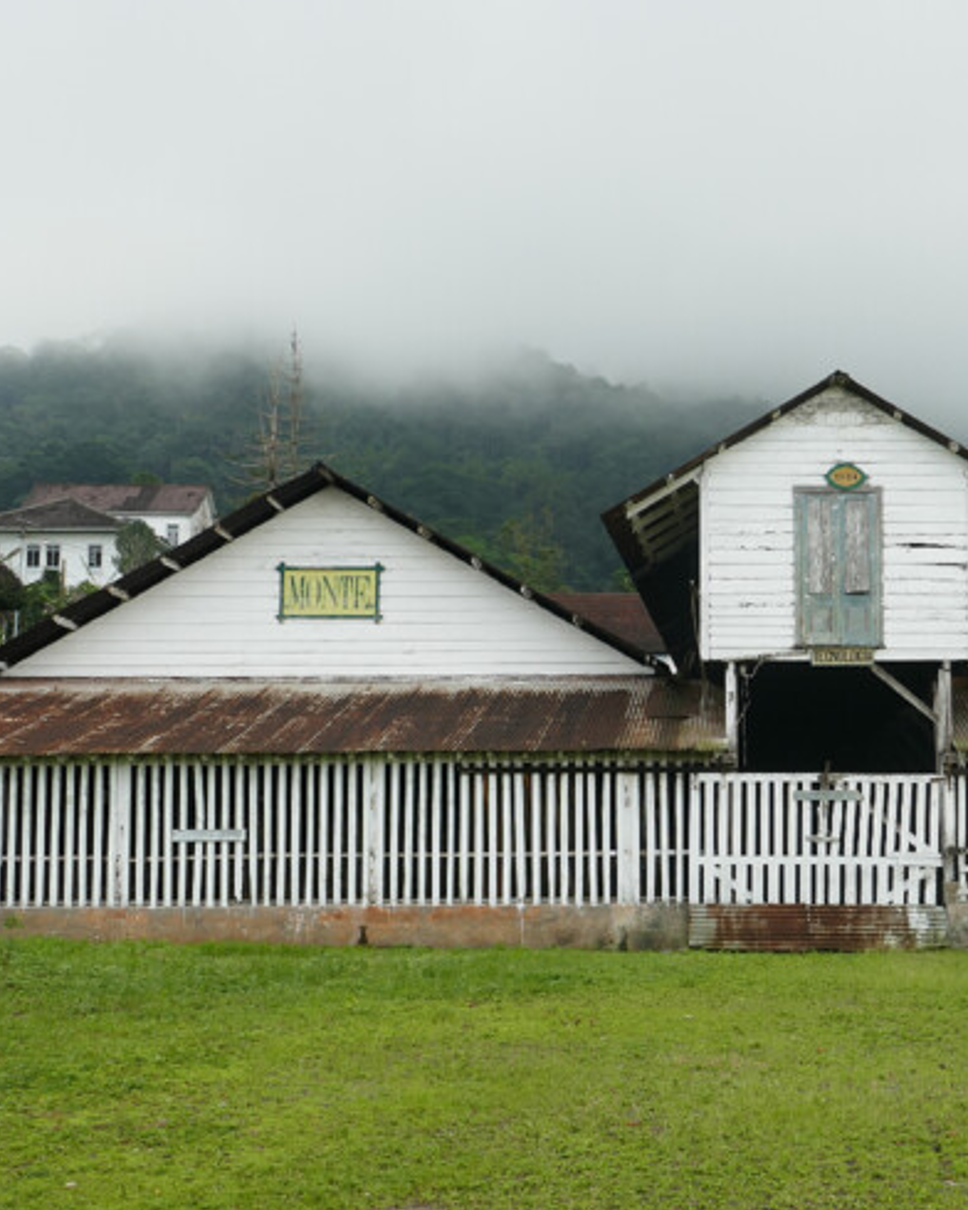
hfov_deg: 31.5
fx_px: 1647
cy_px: 593
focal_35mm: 46
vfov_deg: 40.3
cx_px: 837
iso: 125
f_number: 2.8
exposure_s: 1/320
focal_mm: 9.1
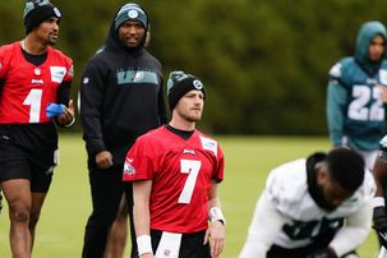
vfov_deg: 1.9
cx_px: 206
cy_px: 163
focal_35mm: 740
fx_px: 7954
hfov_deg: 2.8
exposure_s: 1/2500
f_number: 4
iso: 1600
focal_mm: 560
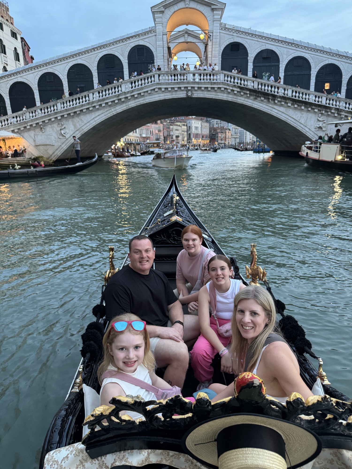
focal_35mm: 24
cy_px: 234
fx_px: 325
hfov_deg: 56.8
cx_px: 176
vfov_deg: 71.6
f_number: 1.78
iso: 320
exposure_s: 1/50
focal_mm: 6.76
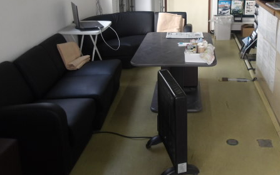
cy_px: 46
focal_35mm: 41
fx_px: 313
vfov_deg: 30.7
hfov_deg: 47.1
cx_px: 197
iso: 198
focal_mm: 4.9
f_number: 3
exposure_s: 1/60
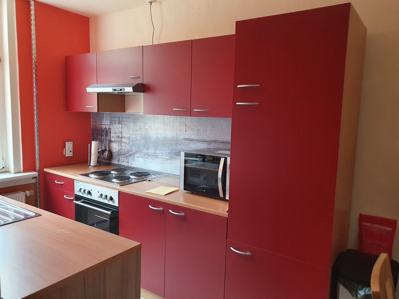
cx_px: 200
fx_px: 300
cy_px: 150
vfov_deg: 53.1
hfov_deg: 67.3
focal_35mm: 26
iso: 400
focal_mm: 4.32
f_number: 1.5
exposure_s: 1/50
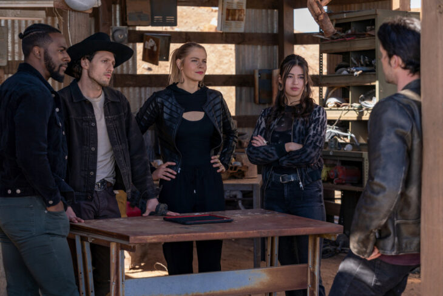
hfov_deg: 24.5
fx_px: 1021
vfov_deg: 16.5
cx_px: 222
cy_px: 148
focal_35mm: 83
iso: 250
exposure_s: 1/250
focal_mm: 83
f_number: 5
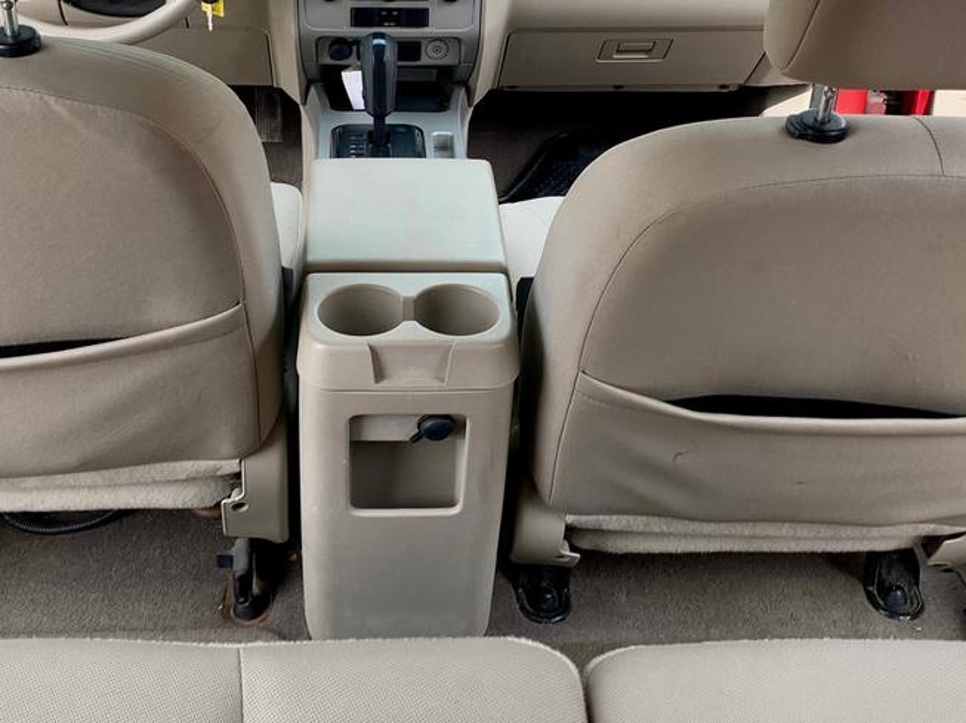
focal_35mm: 51
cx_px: 438
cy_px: 284
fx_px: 1422
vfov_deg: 28.5
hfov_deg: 37.5
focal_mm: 4.25
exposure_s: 1/204
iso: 25
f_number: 1.8
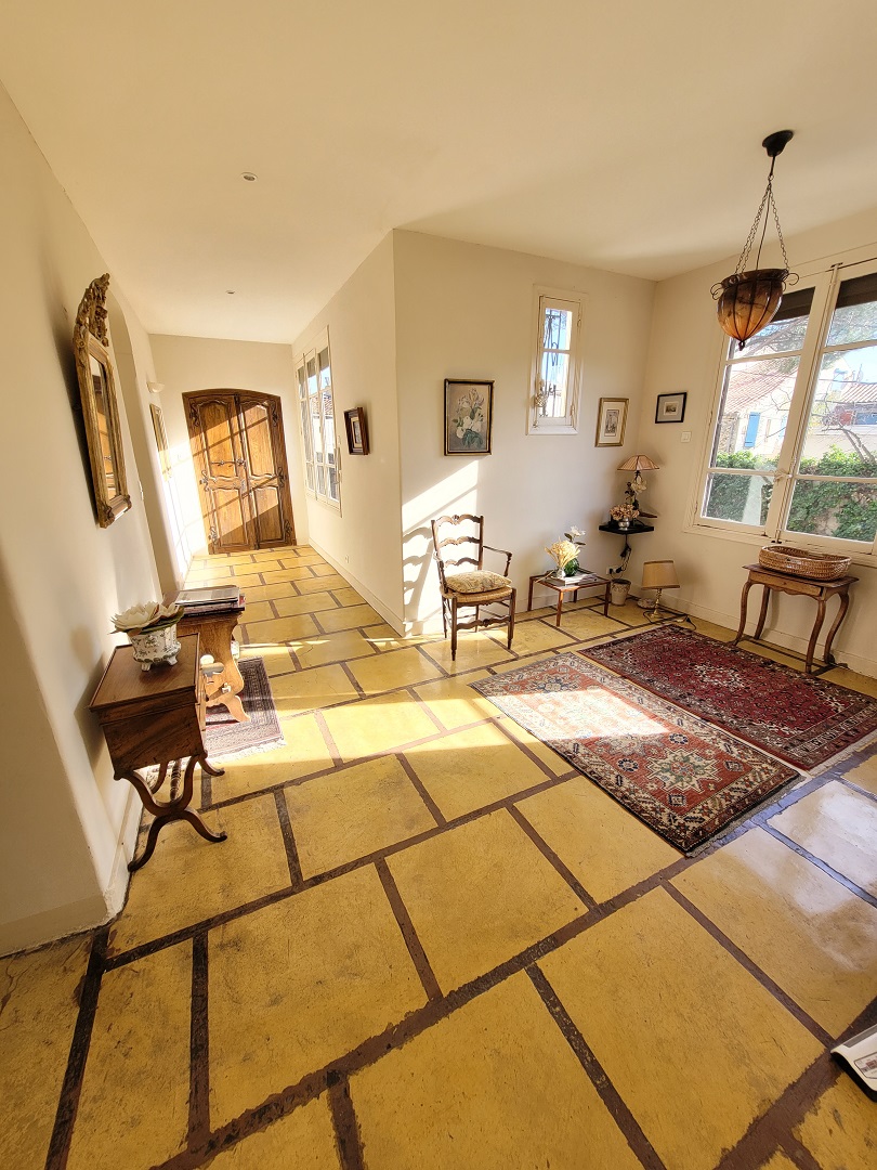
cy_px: 585
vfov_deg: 106.2
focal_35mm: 13
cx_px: 438
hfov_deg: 89.9
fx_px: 439
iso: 40
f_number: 2.2
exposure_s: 1/107
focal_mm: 1.74
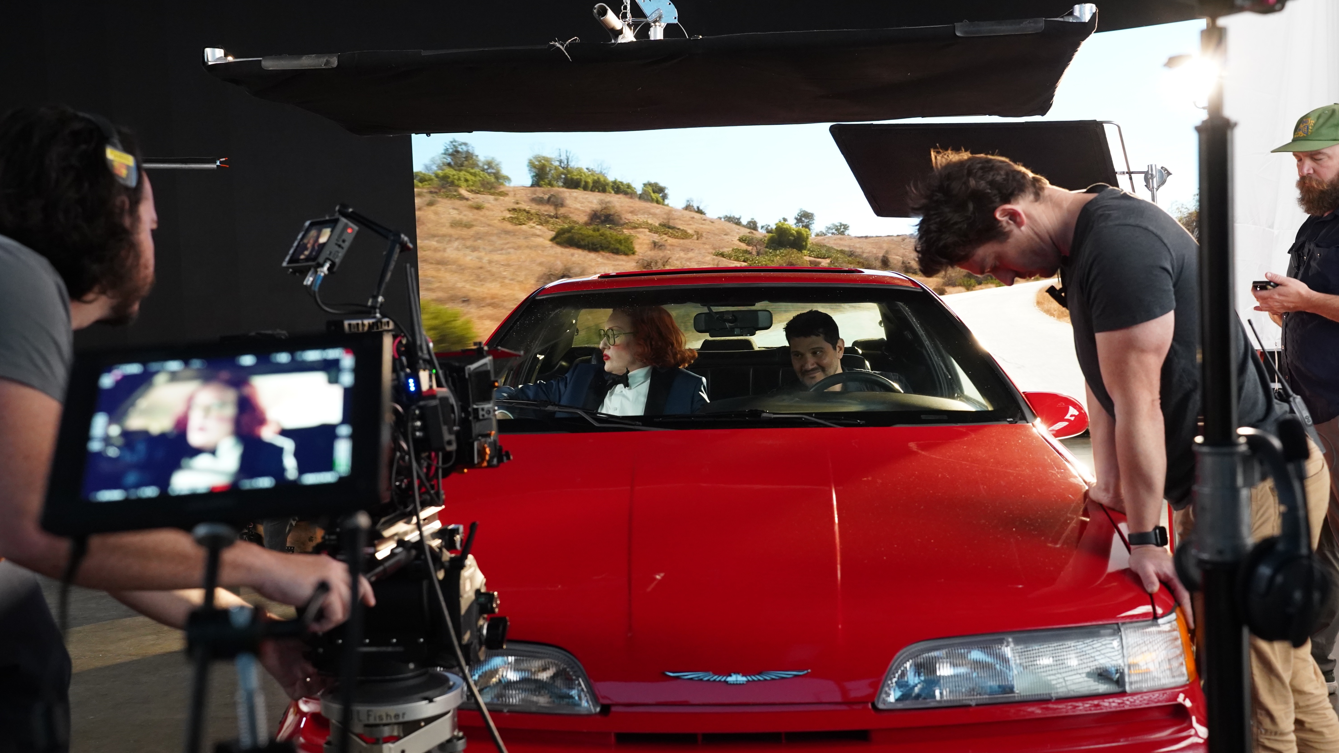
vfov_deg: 30.4
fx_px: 1385
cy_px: 390
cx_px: 673
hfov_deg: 51.6
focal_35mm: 39
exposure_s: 1/125
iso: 4000
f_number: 5
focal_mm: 37
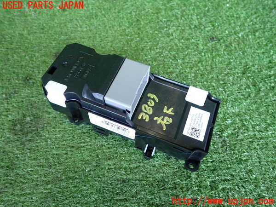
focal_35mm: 28
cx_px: 138
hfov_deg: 63.4
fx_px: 223
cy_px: 104
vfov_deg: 49.7
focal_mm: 5.05
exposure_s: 1/40
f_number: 2.2
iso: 200
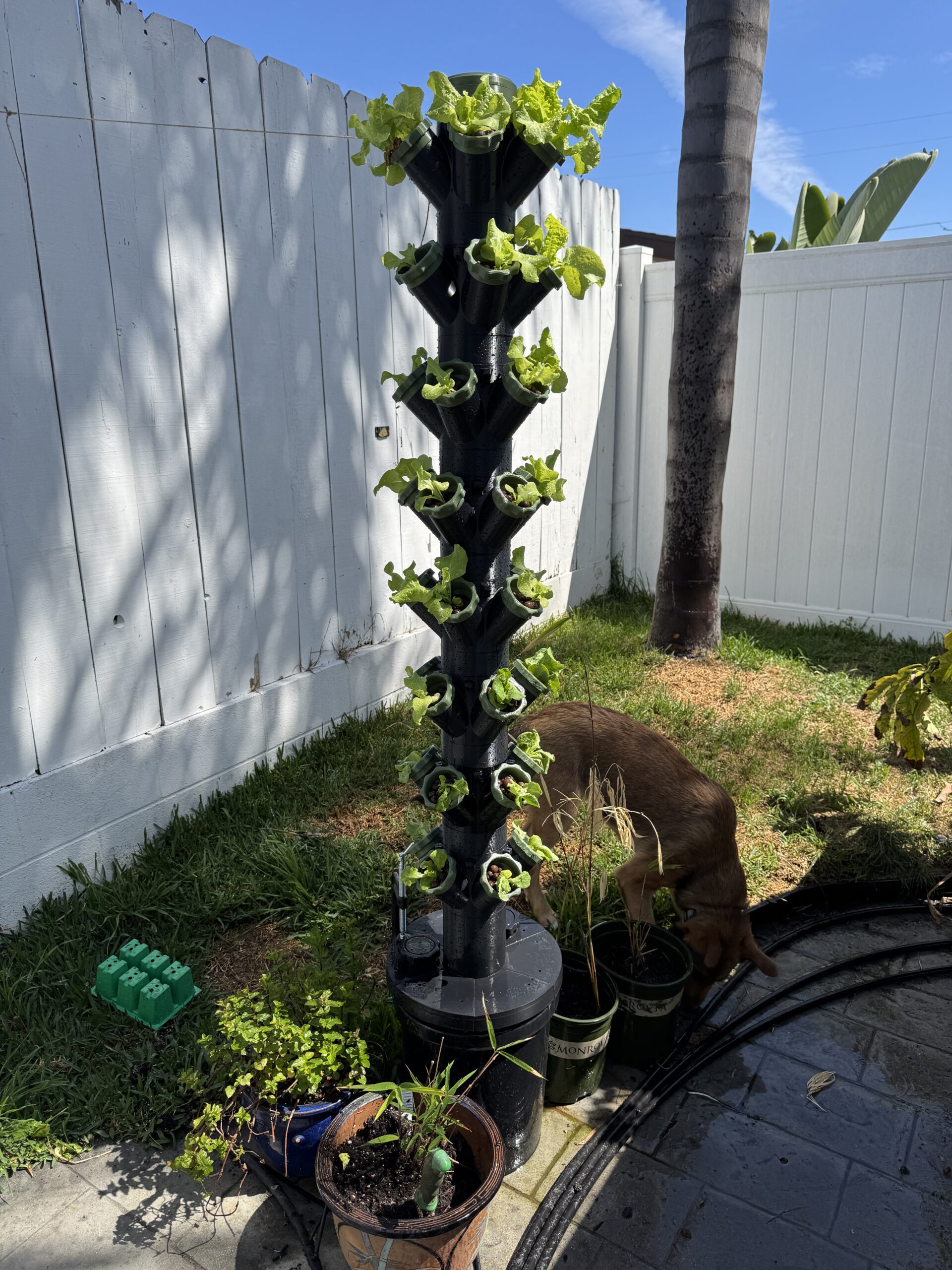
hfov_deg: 56.8
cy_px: 635
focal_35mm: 24
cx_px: 476
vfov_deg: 71.6
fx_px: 880
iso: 80
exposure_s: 1/2833
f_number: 1.78
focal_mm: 6.76
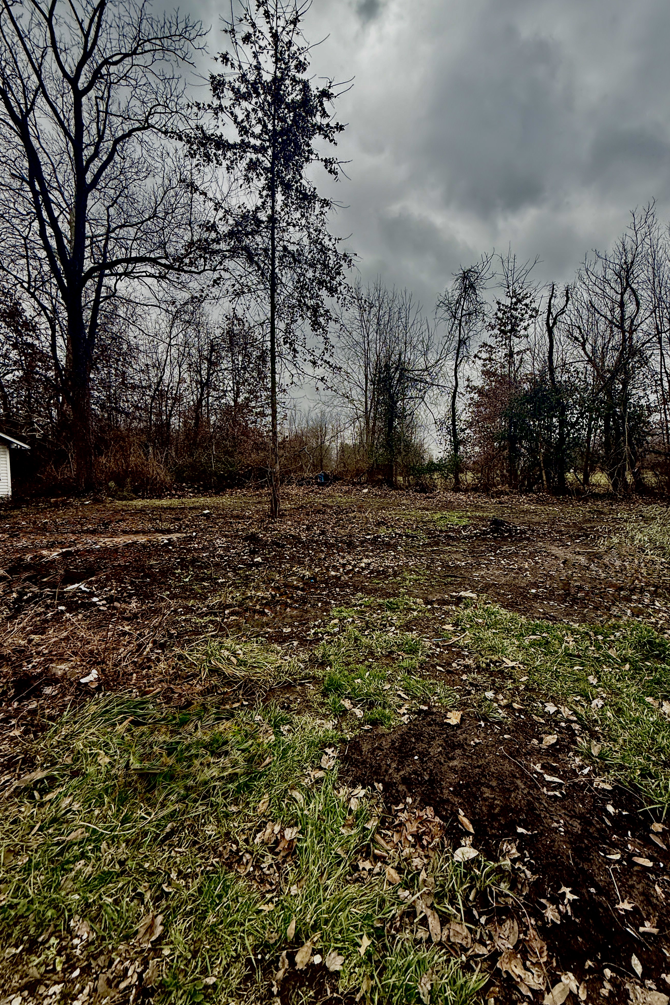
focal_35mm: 15
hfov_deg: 77.1
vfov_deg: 100.4
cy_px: 509
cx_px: 372
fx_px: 419
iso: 50
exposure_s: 1/241
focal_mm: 2.22
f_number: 2.2
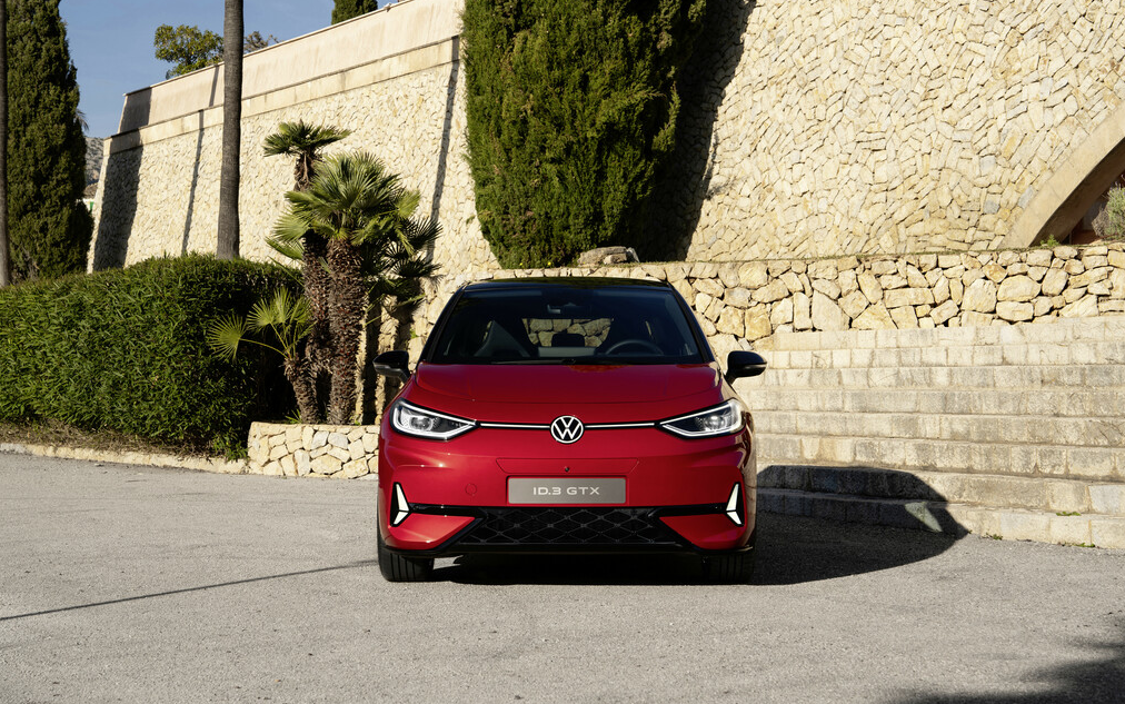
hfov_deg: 31.1
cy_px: 348
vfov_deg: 19.7
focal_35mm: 66
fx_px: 2024
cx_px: 567
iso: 50
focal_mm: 64
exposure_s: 1/80
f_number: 8
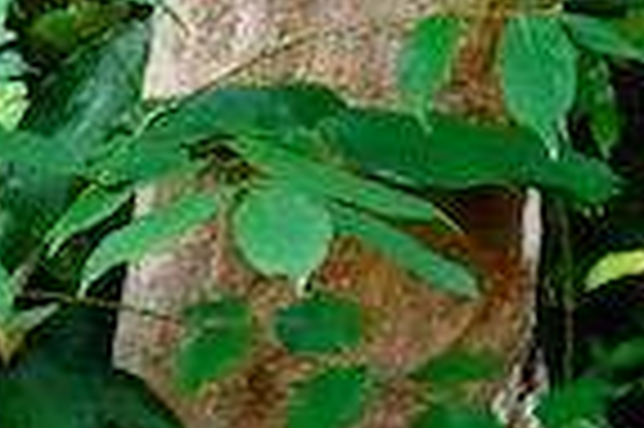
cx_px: -1423
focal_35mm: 1155
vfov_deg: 1.2
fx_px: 20638
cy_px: -498
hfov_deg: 1.8
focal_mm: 110
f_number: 5
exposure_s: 1/125
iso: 1800
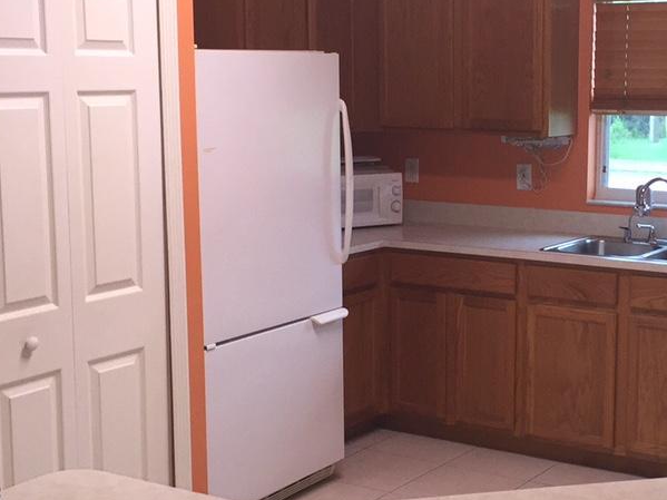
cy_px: 262
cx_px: 472
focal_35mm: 62
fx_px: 1194
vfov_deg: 23.6
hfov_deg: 30.8
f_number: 2.2
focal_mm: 4.15
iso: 100
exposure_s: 1/30
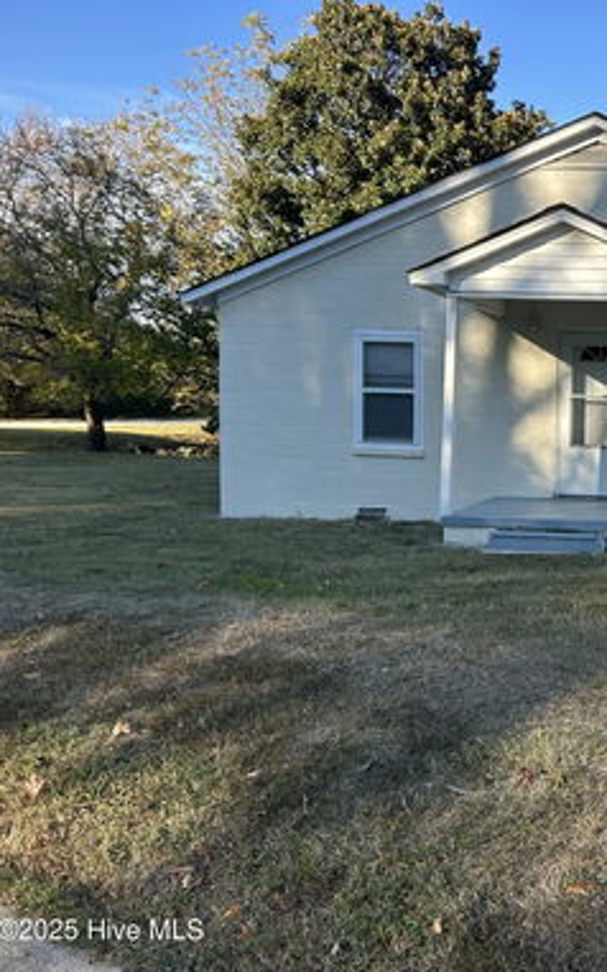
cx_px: 648
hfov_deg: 31.1
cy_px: 485
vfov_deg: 52.8
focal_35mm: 37
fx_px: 980
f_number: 1.5
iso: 50
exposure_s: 1/880
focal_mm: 5.7
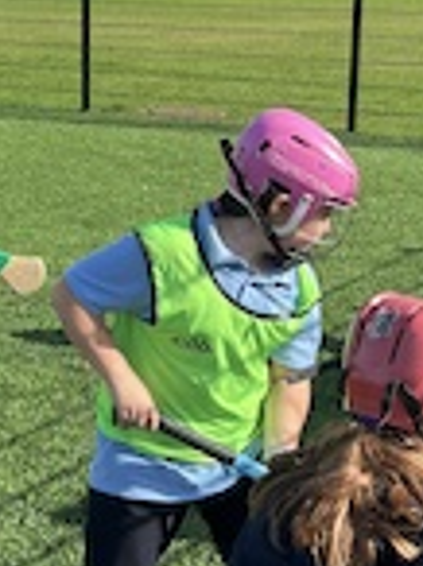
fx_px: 1552
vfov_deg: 20.7
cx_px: 136
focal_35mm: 95
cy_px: 269
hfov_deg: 15.5
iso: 50
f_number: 1.5
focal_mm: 5.7
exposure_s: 1/2632
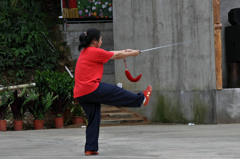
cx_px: 120
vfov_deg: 6.5
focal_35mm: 210
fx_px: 1398
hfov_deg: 9.8
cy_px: 80
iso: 200
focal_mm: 140
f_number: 5.6
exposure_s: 1/80
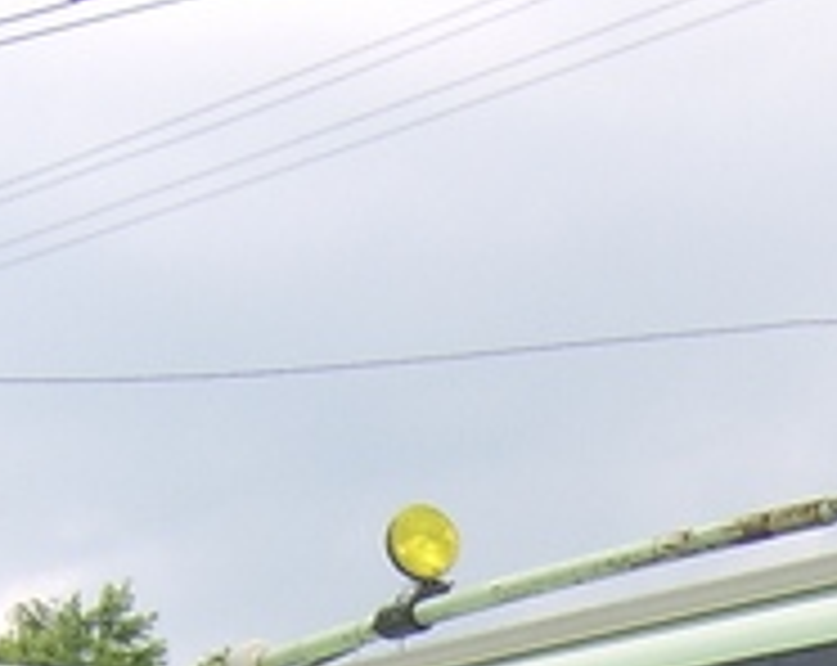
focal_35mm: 167
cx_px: 531
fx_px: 4128
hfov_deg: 11.6
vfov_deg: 8.6
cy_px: 1467
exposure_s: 1/136
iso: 71
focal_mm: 8.13
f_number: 5.6
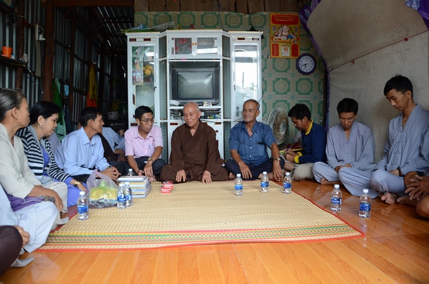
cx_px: 214
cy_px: 142
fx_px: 321
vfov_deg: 47.8
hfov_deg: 67.5
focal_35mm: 27
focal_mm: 18
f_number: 3.5
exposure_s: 1/60
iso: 250
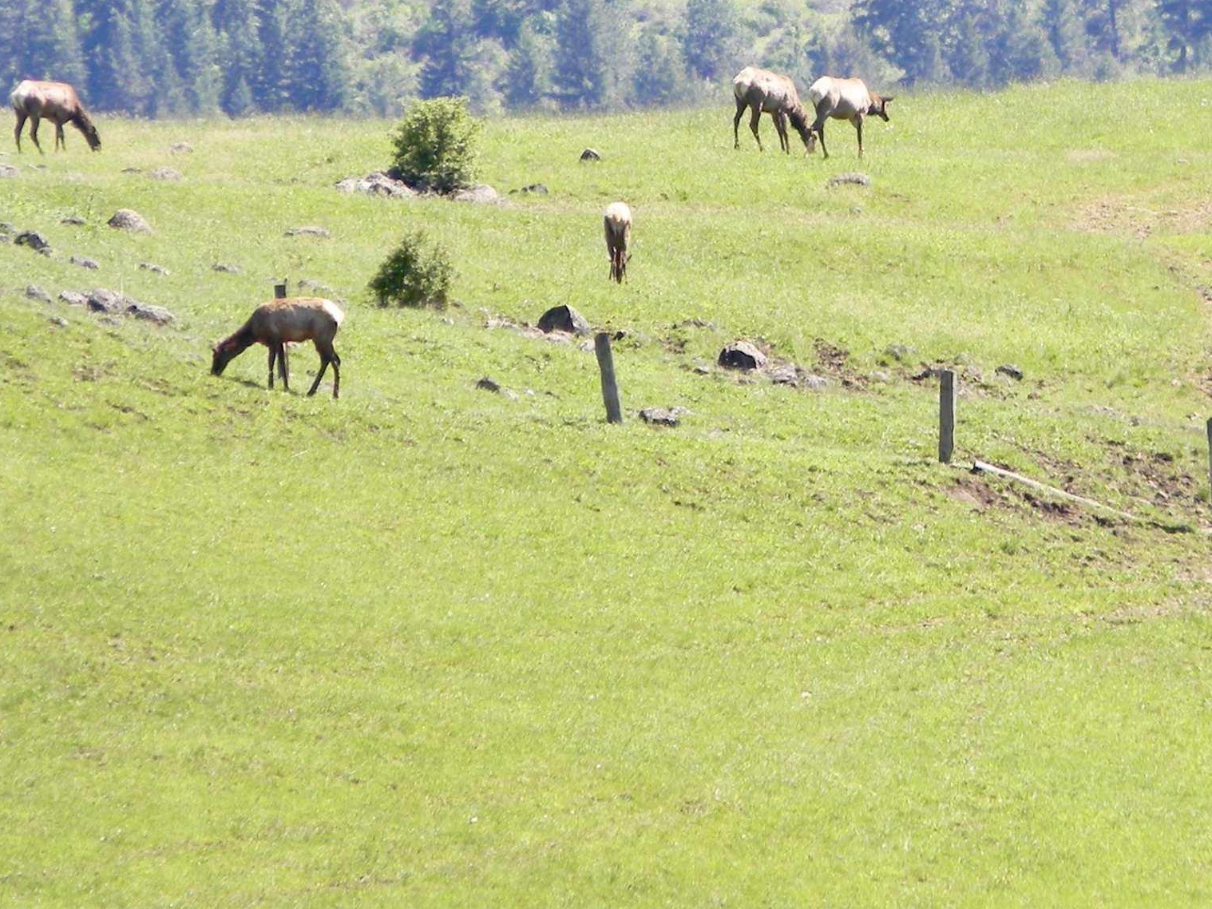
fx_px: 29336
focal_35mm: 838
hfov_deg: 2.4
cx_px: 1027
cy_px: 220
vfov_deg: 1.8
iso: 80
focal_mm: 75
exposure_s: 1/170
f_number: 5.4
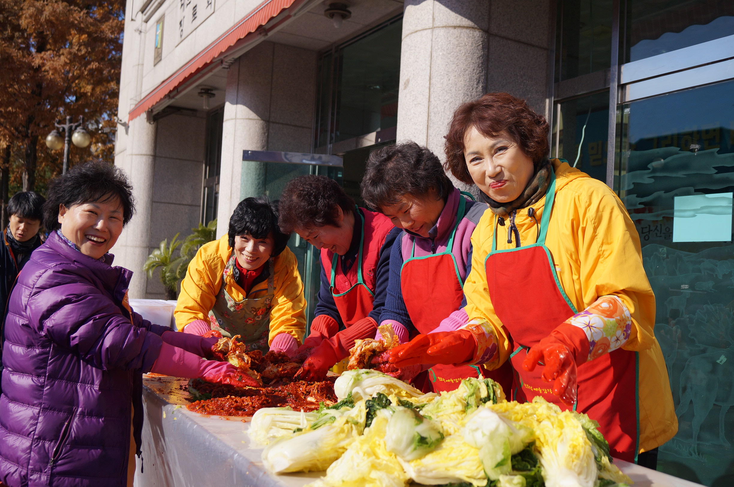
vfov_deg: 36.8
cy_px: 244
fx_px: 733
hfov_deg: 53.2
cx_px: 367
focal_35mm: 36
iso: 100
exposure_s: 1/1250
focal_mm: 24
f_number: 4.5
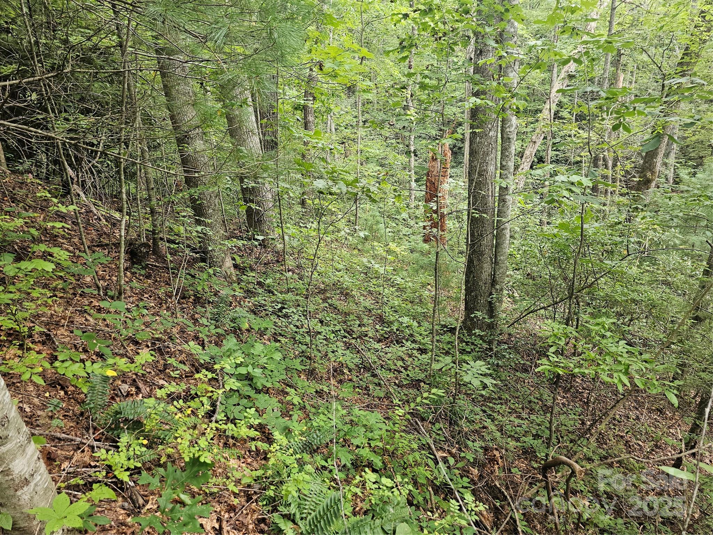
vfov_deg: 58.9
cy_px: 268
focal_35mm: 23
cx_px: 356
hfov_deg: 73.9
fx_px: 474
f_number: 1.7
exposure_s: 1/120
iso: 200
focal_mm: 6.3
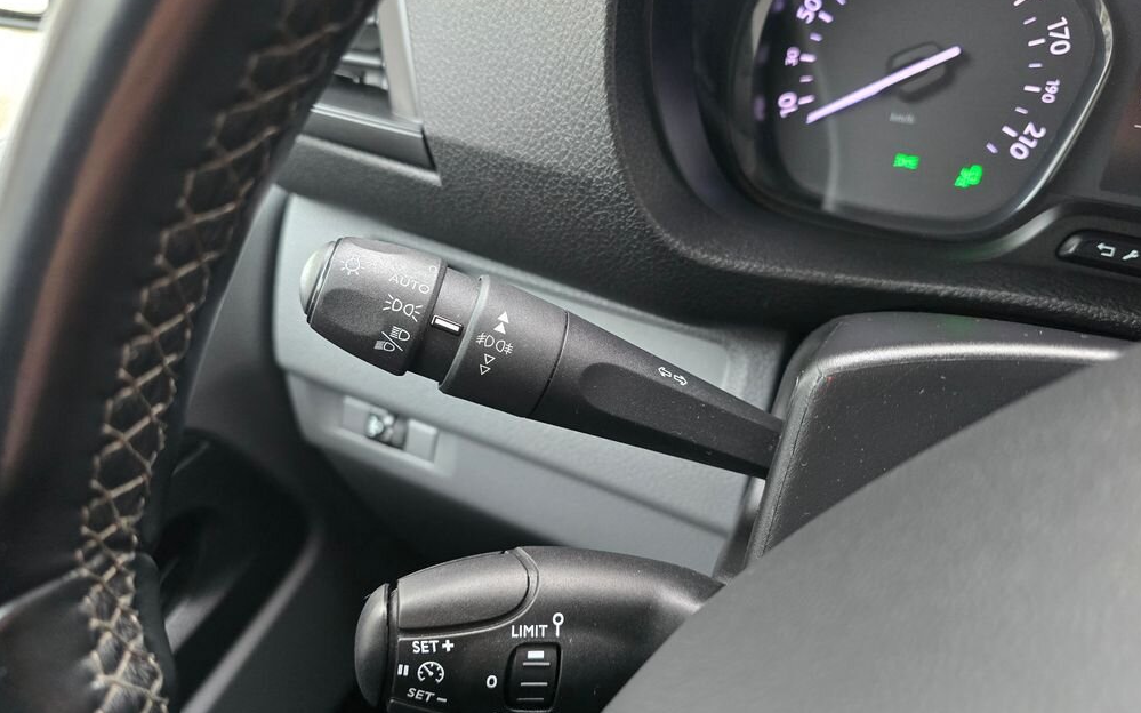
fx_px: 777
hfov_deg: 72.6
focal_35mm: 25
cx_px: 562
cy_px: 377
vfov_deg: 49.2
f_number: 1.7
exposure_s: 1/100
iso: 1250
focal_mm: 6.3
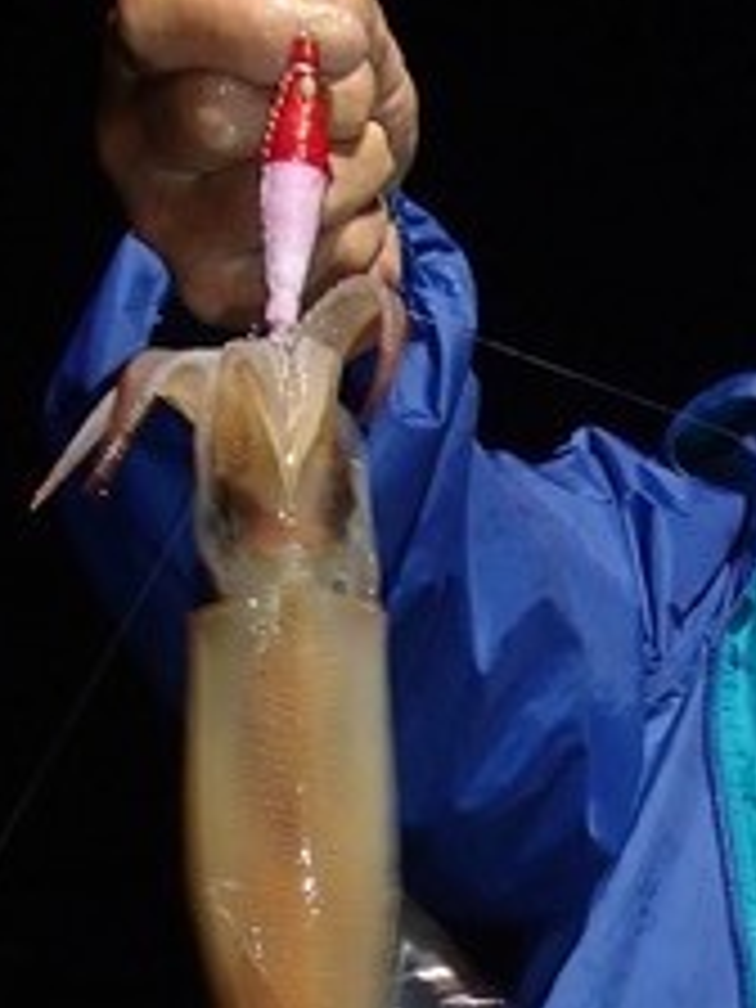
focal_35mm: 60
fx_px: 1747
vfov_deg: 31.6
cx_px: 716
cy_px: 756
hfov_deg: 23.6
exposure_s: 1/30
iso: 400
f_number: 3.9
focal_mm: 5
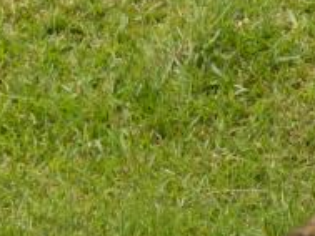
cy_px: 332
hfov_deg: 2.6
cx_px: 155
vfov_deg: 1.9
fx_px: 6948
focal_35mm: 763
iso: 200
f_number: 6.1
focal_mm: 40.2
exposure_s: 1/200
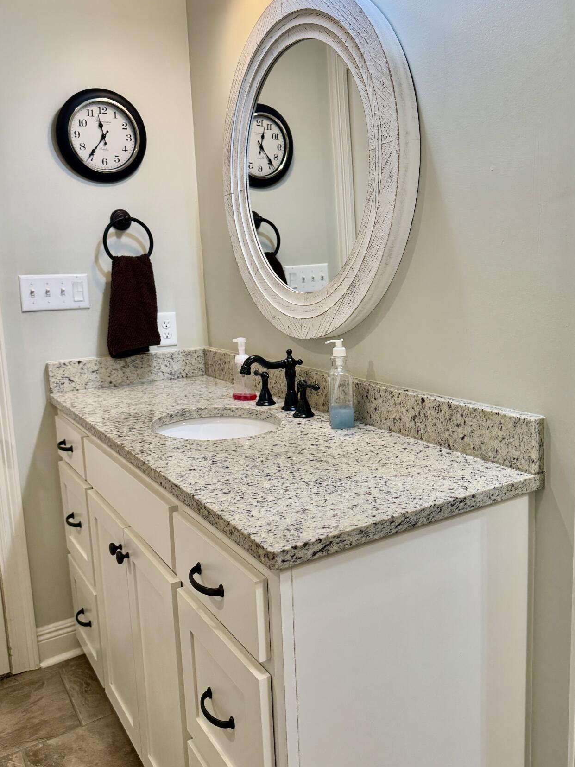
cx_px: 332
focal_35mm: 29
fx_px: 642
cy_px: 371
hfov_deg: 48.1
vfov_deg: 61.6
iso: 200
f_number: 1.78
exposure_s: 1/120
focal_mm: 6.76
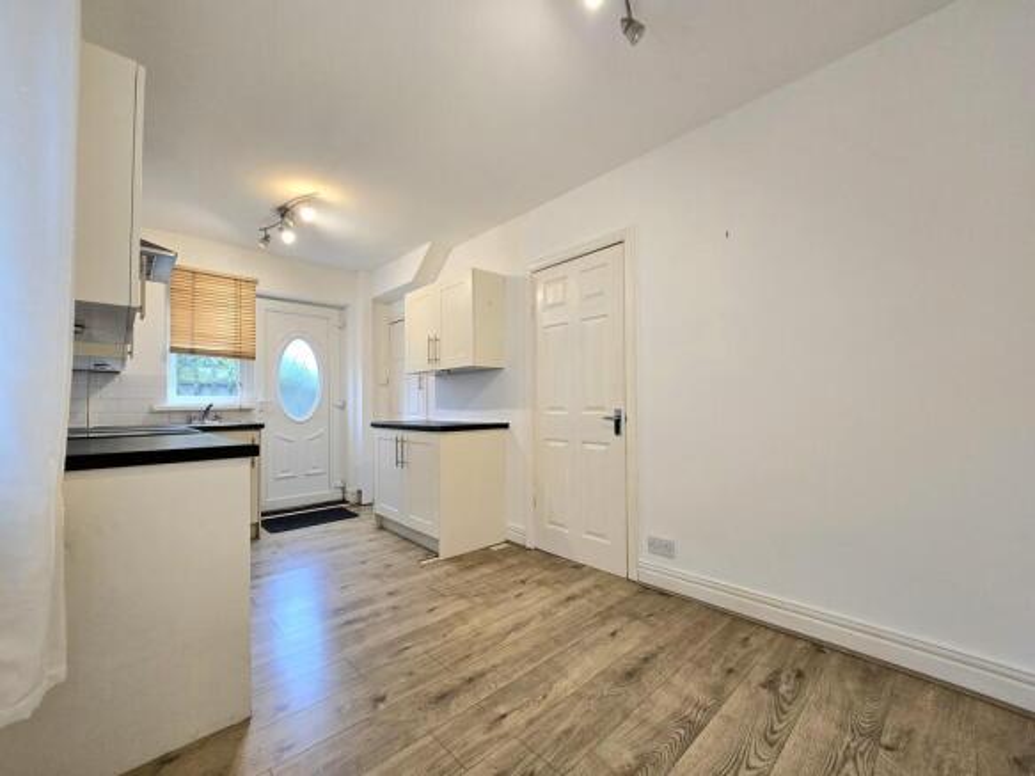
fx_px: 389
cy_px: 388
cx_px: 518
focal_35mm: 13
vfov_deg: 89.9
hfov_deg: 106.2
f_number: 2.2
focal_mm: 2.2
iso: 200
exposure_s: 1/50.3
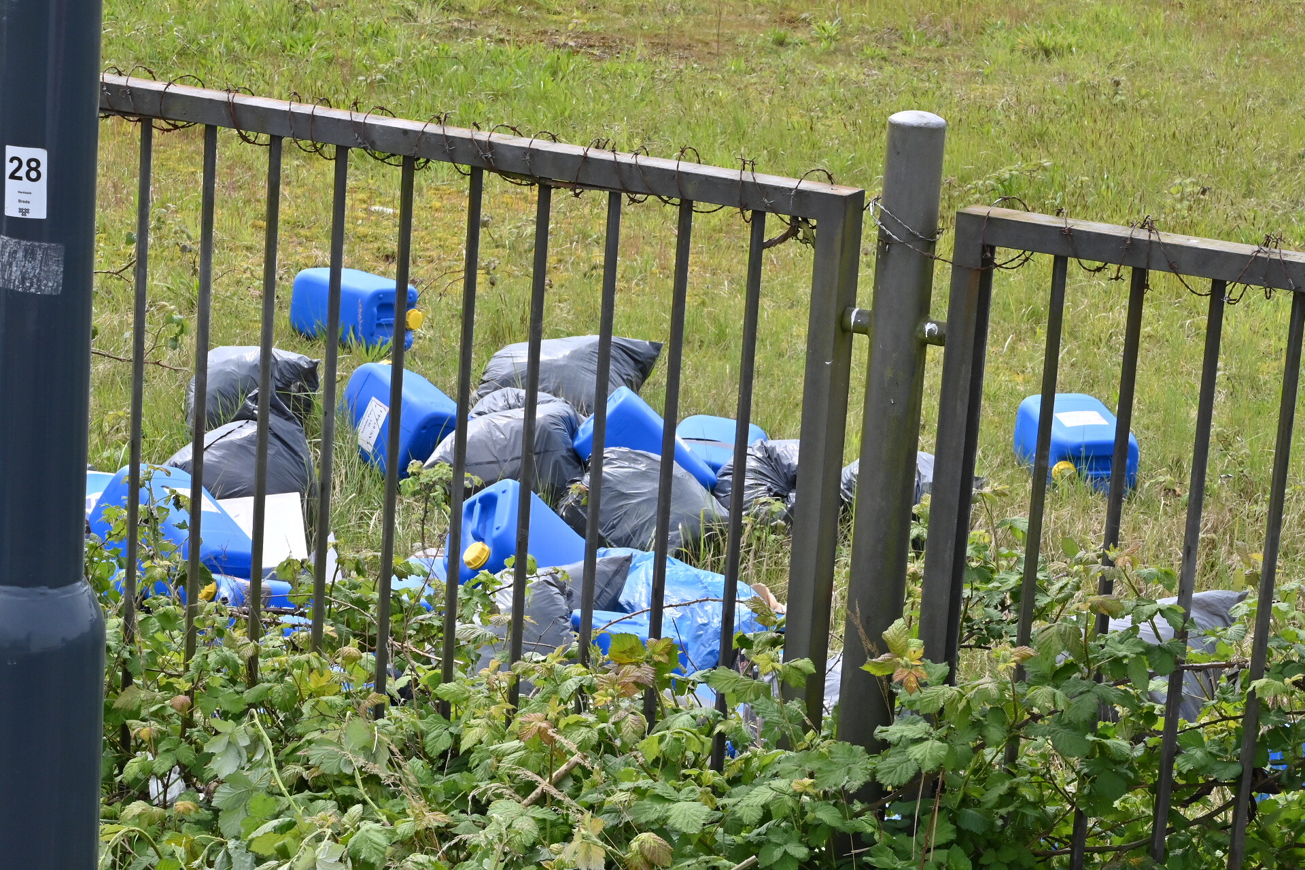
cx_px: 652
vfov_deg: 13.0
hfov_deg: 19.5
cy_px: 435
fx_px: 3806
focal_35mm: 105
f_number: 16
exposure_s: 1/200
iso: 500
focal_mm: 70
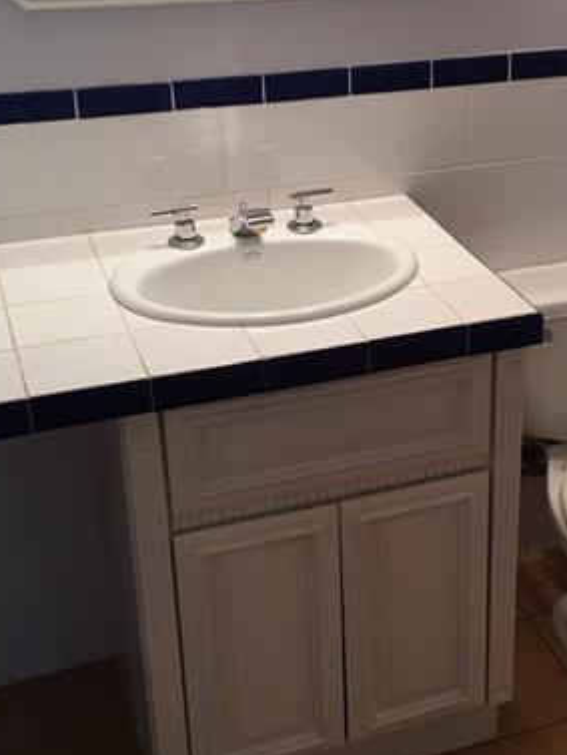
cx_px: 457
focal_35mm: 59
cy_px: 332
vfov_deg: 32.7
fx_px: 1288
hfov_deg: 24.4
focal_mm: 4.15
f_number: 2.2
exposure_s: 1/15
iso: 32
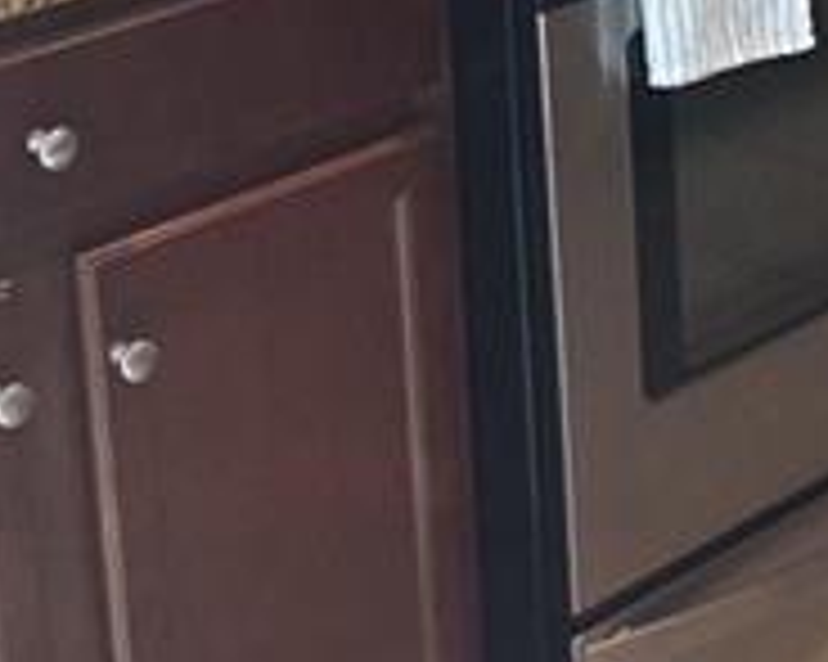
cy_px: -45
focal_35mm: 118
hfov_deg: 16.0
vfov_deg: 12.8
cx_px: 850
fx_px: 2890
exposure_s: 1/30
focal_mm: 4.15
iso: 200
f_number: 2.2
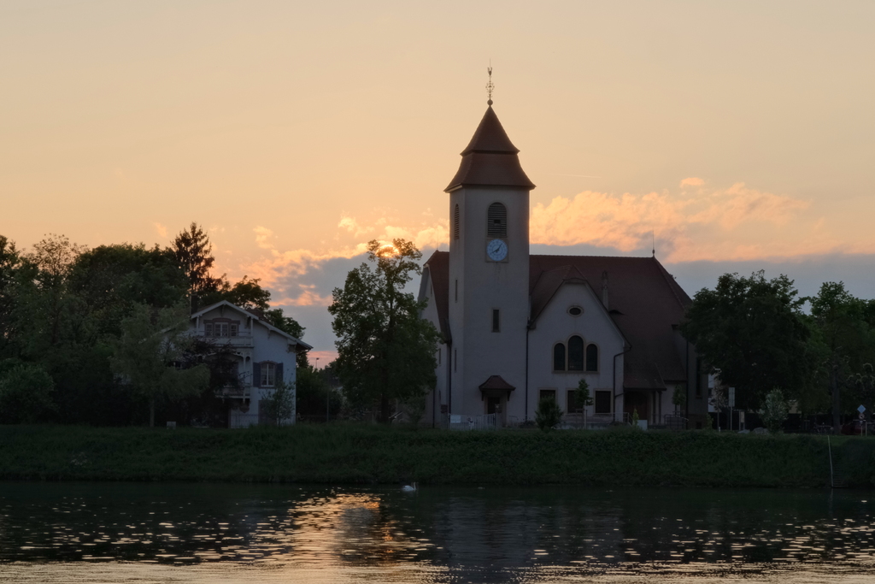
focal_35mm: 105
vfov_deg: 13.0
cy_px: 292
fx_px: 2552
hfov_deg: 19.5
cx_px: 438
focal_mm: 70
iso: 1600
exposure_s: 1/210
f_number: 22
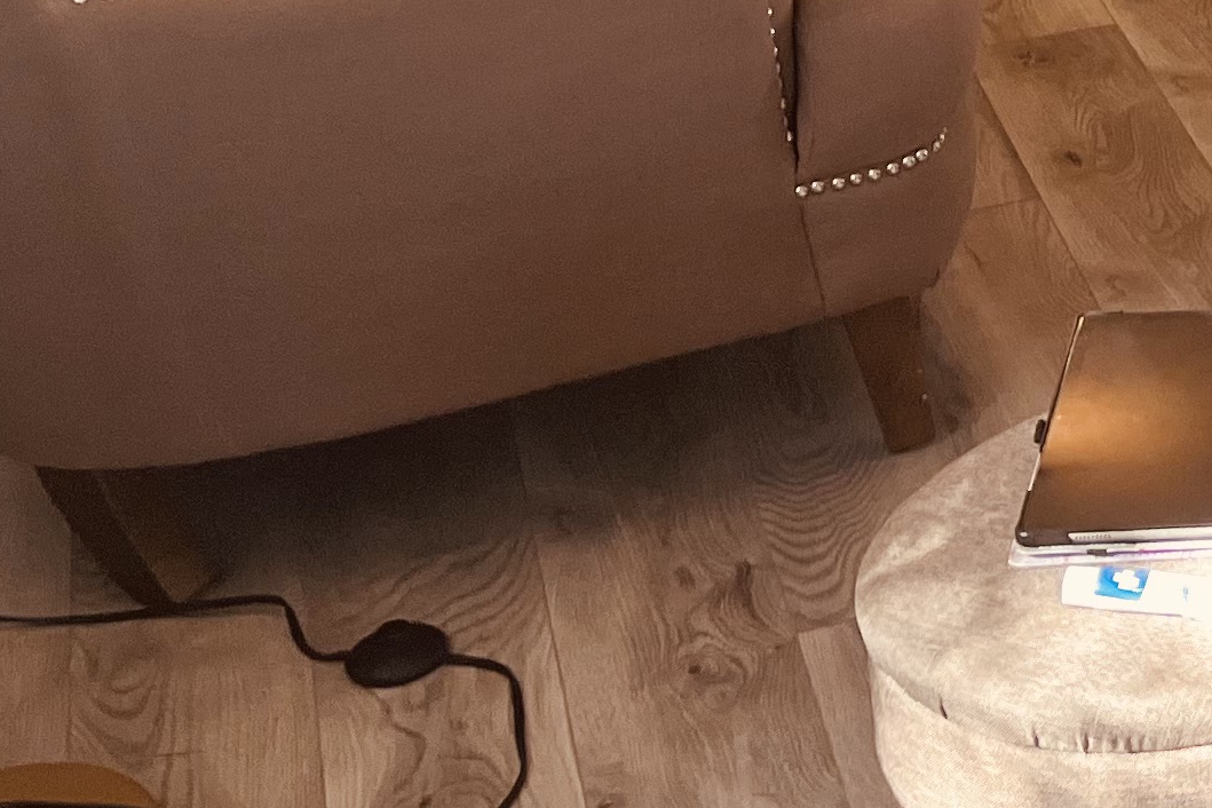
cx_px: 1988
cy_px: -409
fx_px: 3467
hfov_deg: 17.2
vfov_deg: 12.6
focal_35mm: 103
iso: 80
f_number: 1.6
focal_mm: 5.1
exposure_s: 1/60
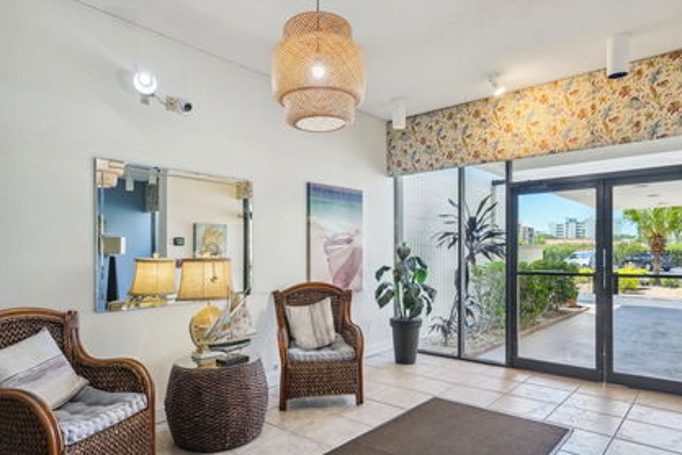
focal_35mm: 23
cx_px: 345
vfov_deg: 55.0
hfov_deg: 76.1
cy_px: 250
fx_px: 436
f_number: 8
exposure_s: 1/20
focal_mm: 20
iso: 400
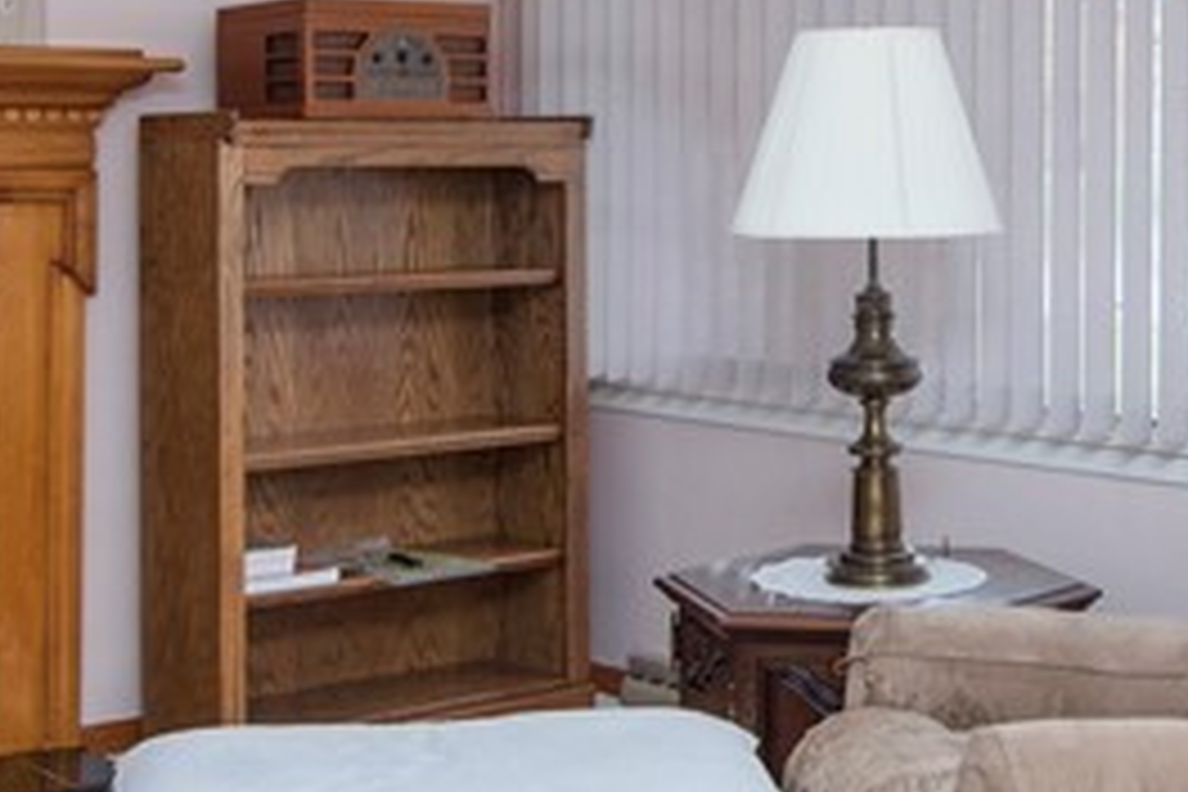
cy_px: 126
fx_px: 2310
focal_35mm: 70
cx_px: 871
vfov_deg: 19.2
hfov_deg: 28.5
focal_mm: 17
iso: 640
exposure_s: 2.5
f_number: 5.6
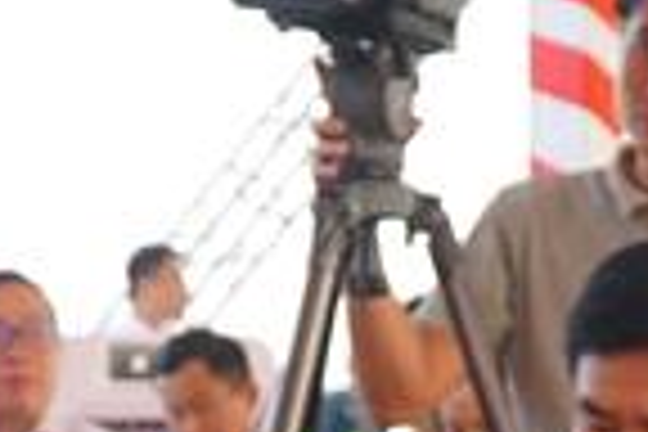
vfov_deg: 7.0
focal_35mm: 189
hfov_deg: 10.8
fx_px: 3402
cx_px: 590
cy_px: 907
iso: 200
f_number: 4
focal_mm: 23
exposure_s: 1/160
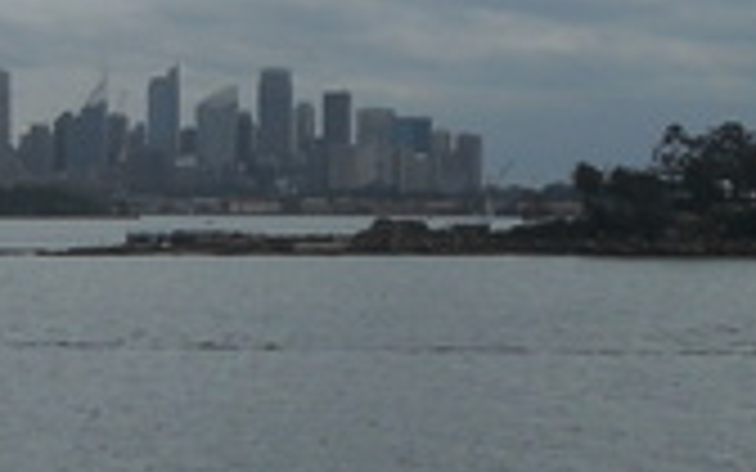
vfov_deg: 9.3
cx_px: 176
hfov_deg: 14.8
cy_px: 144
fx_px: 2905
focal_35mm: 141
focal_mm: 5.7
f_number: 5.6
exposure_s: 1/738
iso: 64
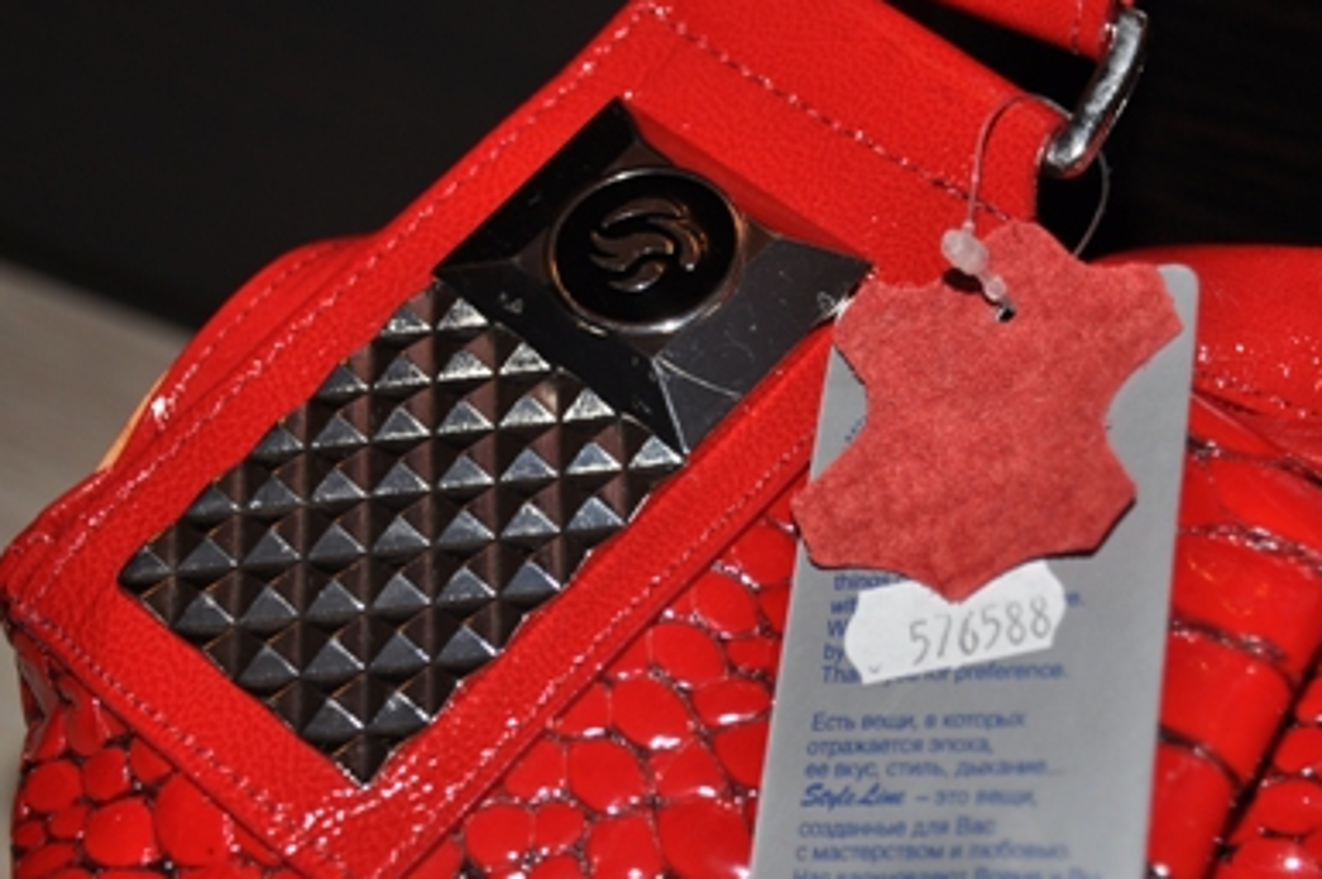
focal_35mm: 81
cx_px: 721
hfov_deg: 25.1
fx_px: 2972
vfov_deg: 16.8
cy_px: 501
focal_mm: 46
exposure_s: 1/125
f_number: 5.6
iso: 200
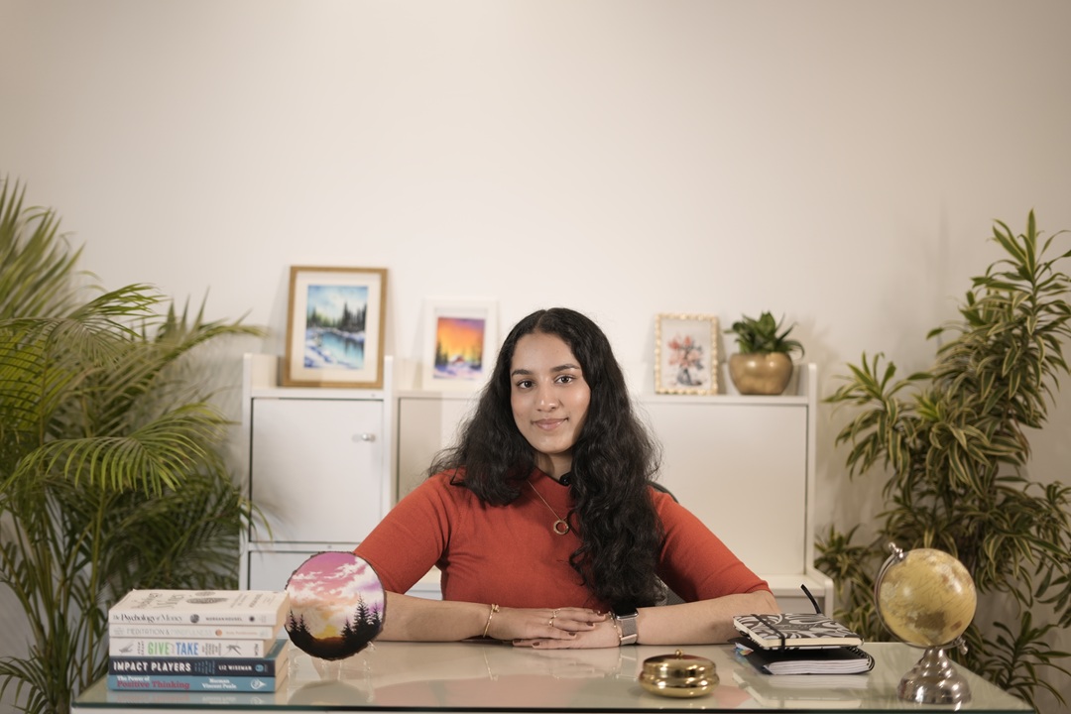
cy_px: 357
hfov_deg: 39.6
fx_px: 1487
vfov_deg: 27.0
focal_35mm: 50
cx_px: 536
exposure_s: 1/50
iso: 200
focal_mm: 50
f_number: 1.8
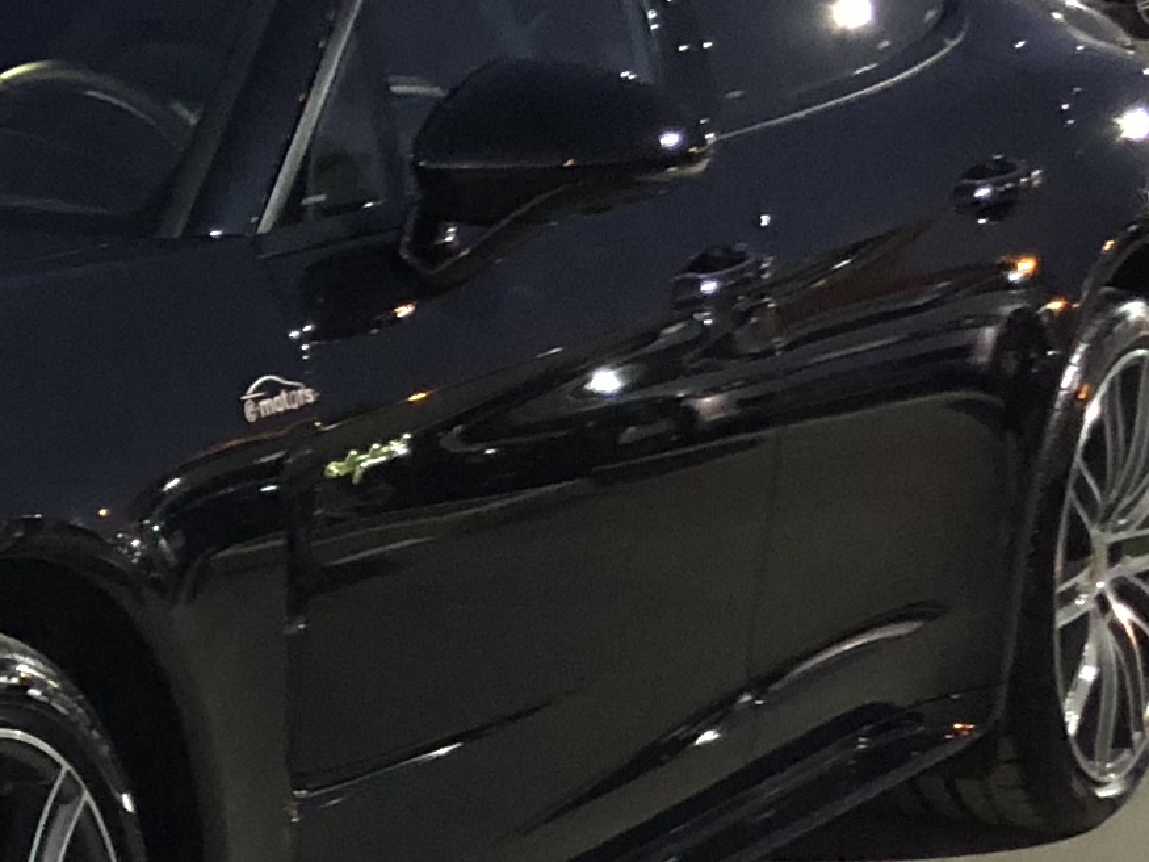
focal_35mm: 129
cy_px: 539
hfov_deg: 14.2
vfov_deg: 11.5
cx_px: -632
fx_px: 4281
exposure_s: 1/4
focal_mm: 3.99
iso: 125
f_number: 1.8
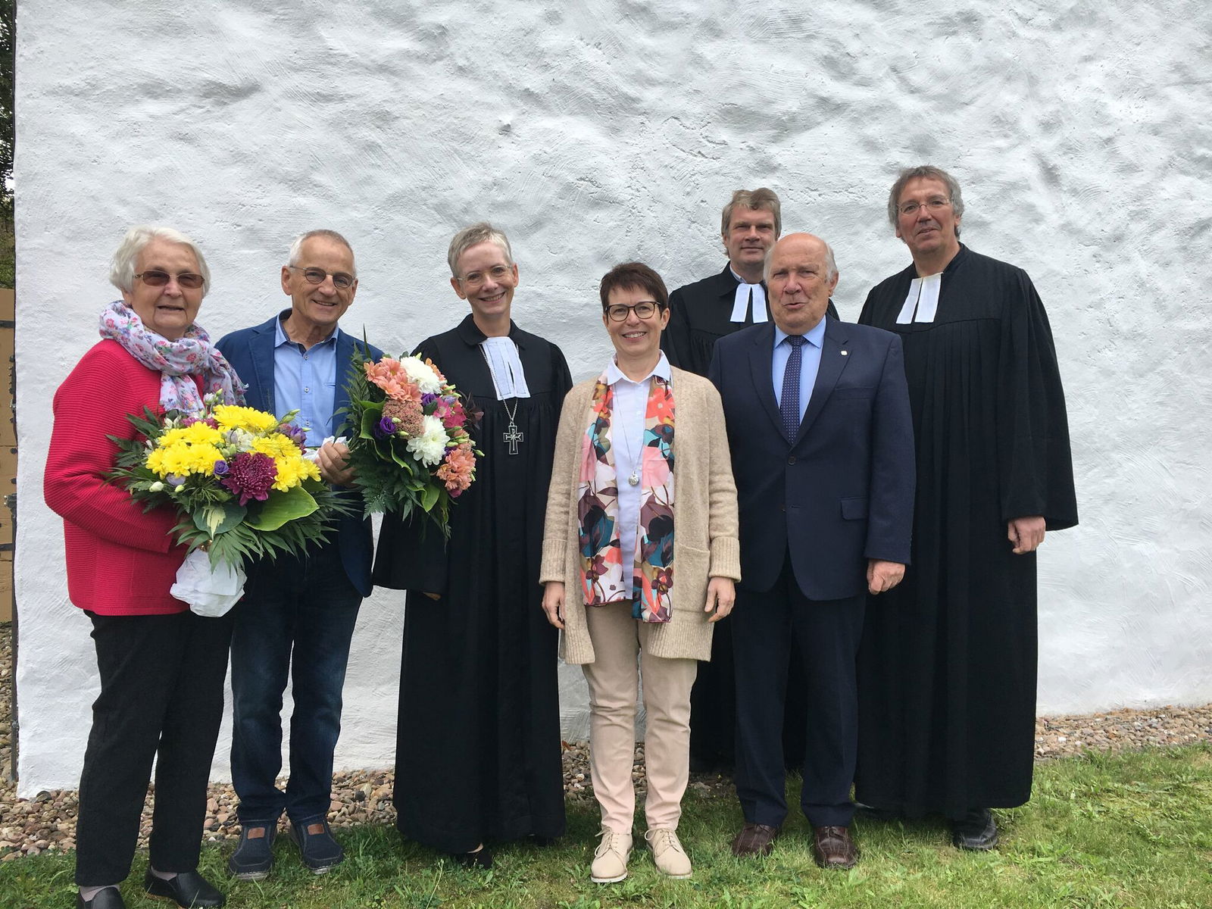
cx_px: 606
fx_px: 1015
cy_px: 454
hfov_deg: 61.7
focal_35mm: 29
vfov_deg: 48.2
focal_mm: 4.15
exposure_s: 1/496
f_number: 2.2
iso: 25
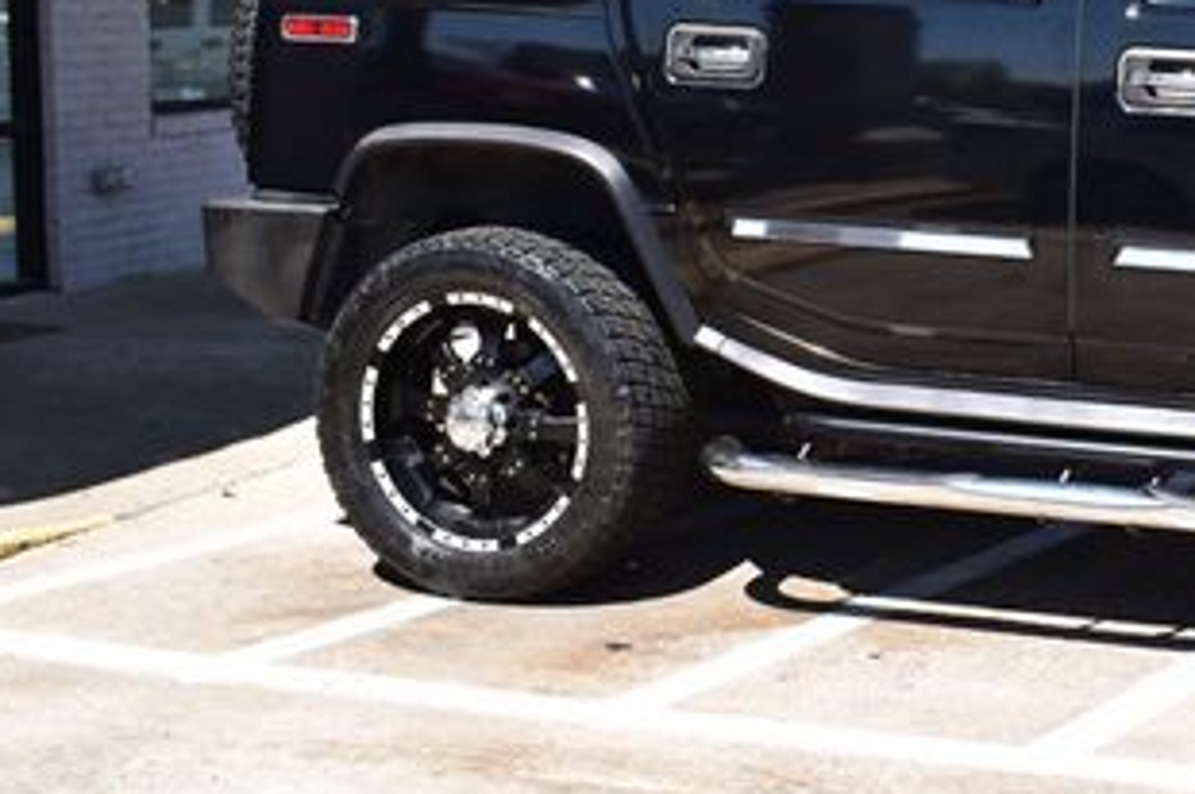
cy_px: 116
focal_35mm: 62
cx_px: 1126
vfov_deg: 21.5
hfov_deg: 30.6
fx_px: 2056
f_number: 11
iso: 400
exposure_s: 1/320
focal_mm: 20
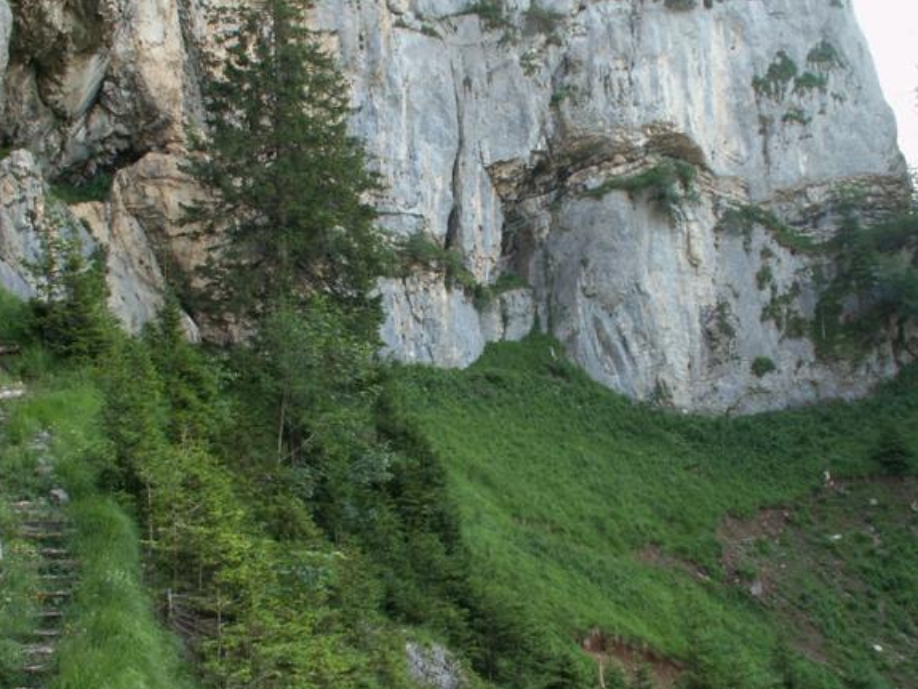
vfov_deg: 36.8
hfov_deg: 47.8
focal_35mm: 39
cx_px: 470
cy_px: 355
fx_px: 1035
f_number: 3.5
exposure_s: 1/30
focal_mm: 5.86
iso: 50
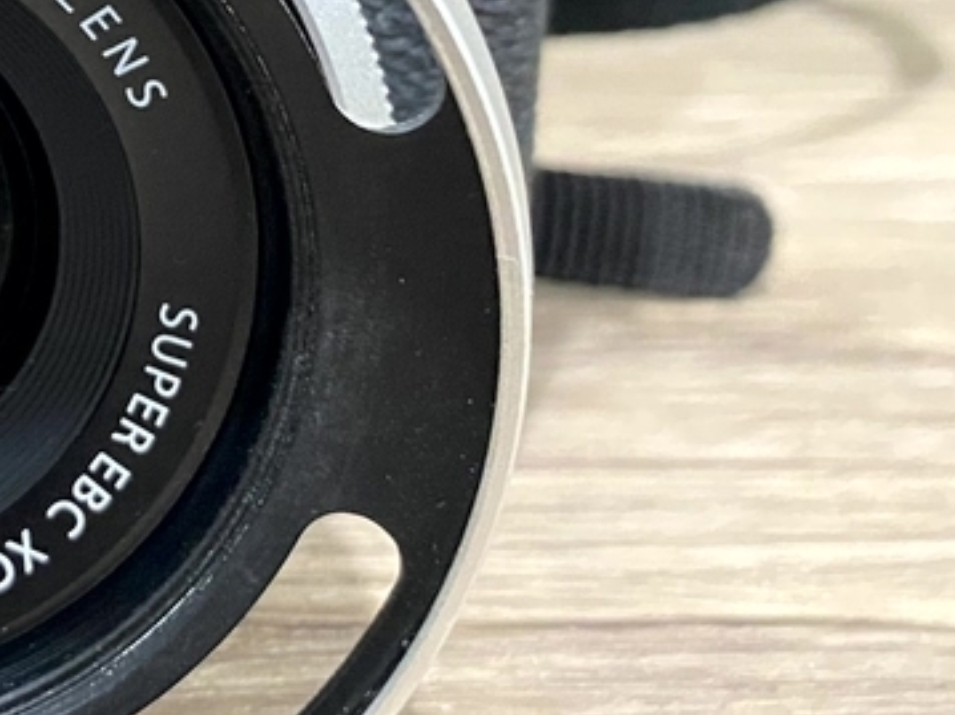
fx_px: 2399
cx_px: -186
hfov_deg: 21.0
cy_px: 56
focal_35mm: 87
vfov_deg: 16.7
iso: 800
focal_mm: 4.25
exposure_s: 1/25
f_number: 1.8
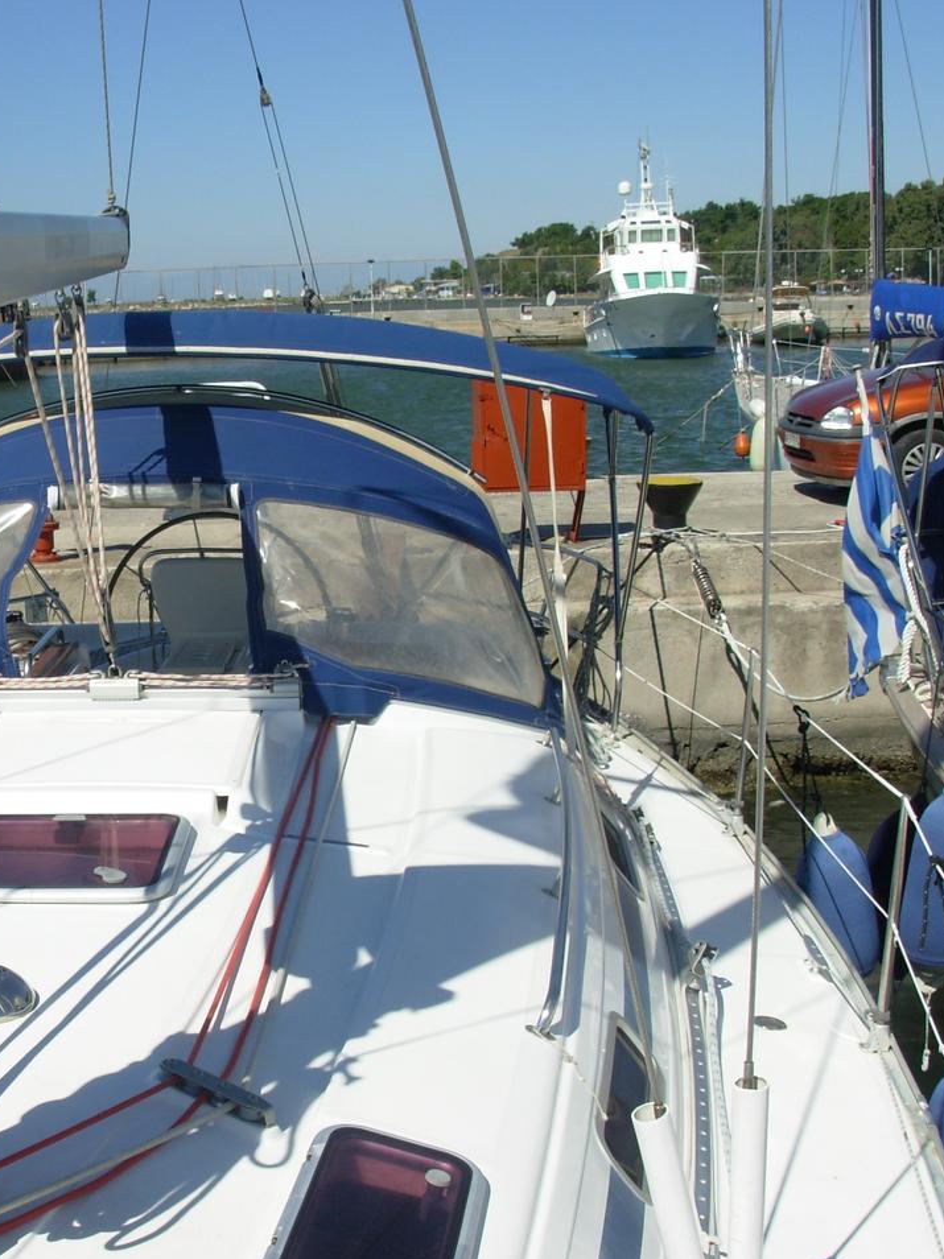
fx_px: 1855
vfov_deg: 37.5
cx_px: 193
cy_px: 632
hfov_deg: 28.0
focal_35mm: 51
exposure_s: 1/745
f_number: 4.9
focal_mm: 6.3
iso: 50
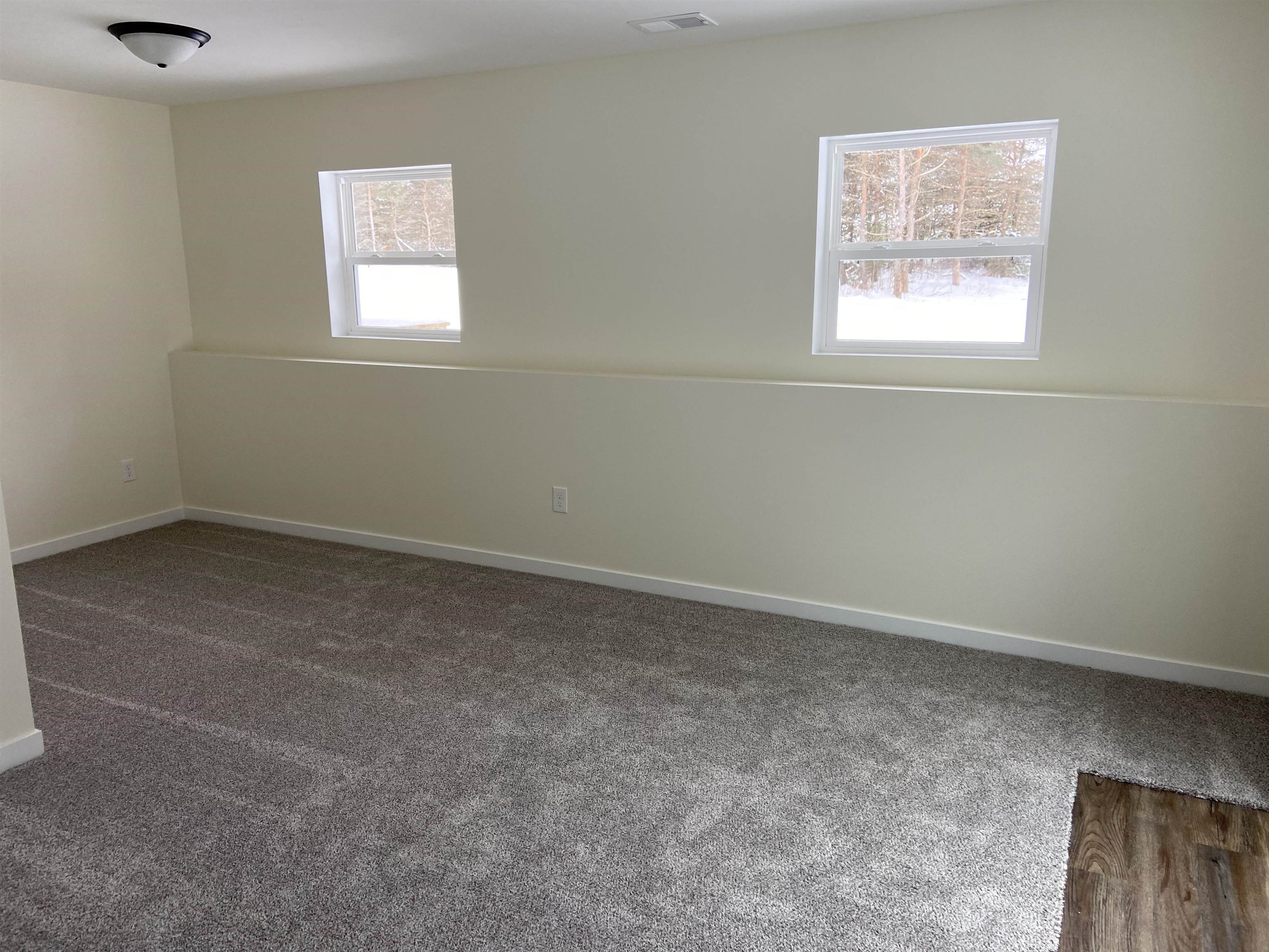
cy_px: 476
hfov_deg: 67.3
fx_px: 953
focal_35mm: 26
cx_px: 634
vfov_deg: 53.1
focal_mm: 4.25
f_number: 1.8
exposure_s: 1/60
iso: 64
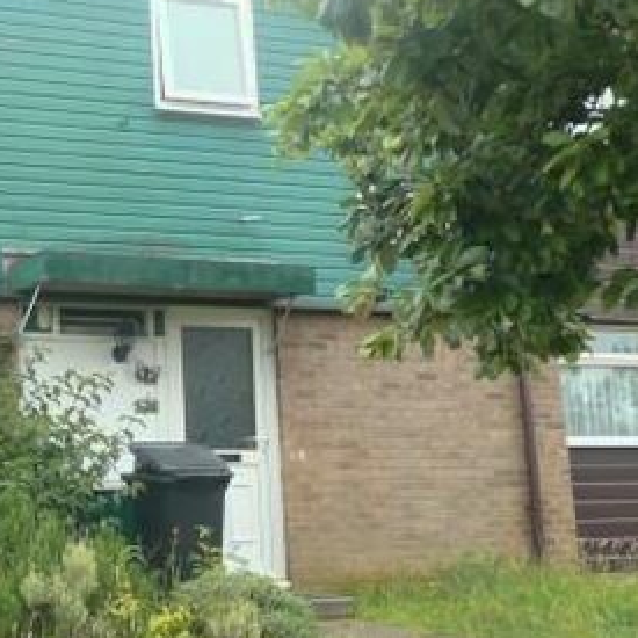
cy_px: 201
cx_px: 7
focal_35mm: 63
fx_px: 1314
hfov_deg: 26.0
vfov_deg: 27.1
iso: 100
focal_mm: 4.6
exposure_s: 1/200
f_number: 3.3
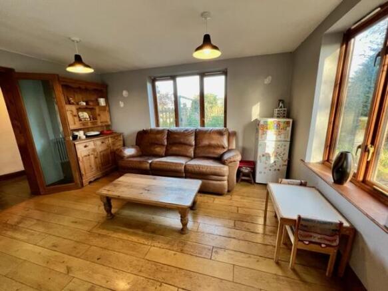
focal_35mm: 13
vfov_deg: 89.9
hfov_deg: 106.2
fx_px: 146
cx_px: 194
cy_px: 146
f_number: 1.8
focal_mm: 1.57
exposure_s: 1/100
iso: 160
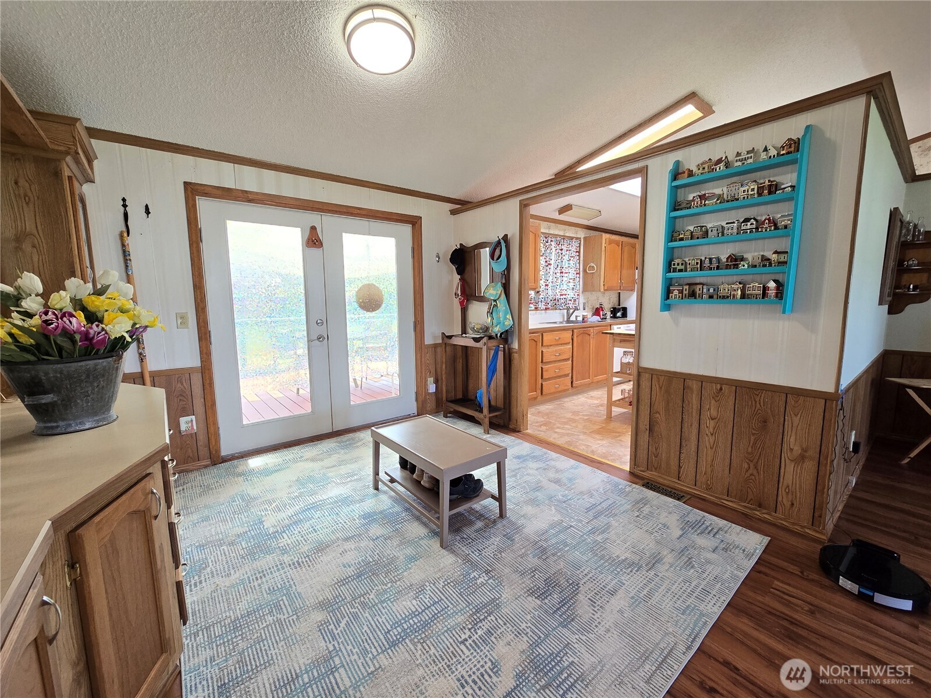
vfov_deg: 89.9
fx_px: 350
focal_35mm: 13
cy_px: 349
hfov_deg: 106.2
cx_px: 466
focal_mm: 2.2
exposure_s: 1/60
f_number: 2.2
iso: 100
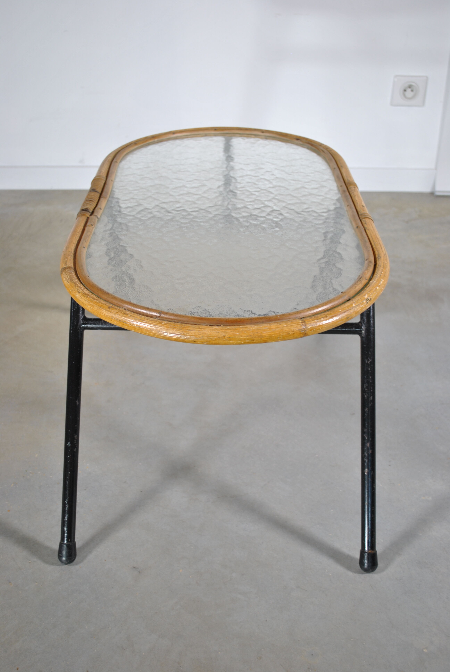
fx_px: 729
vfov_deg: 49.5
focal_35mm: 39
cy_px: 336
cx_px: 225
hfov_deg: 34.3
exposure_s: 1/25
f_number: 4.2
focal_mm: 26
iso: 200
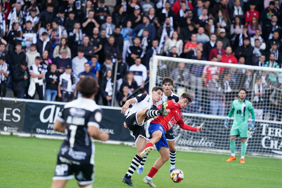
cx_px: 141
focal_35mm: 500
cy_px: 94
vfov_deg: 2.7
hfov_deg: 4.1
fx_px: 3916
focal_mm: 500
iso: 1250
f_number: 6.3
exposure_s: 1/1250
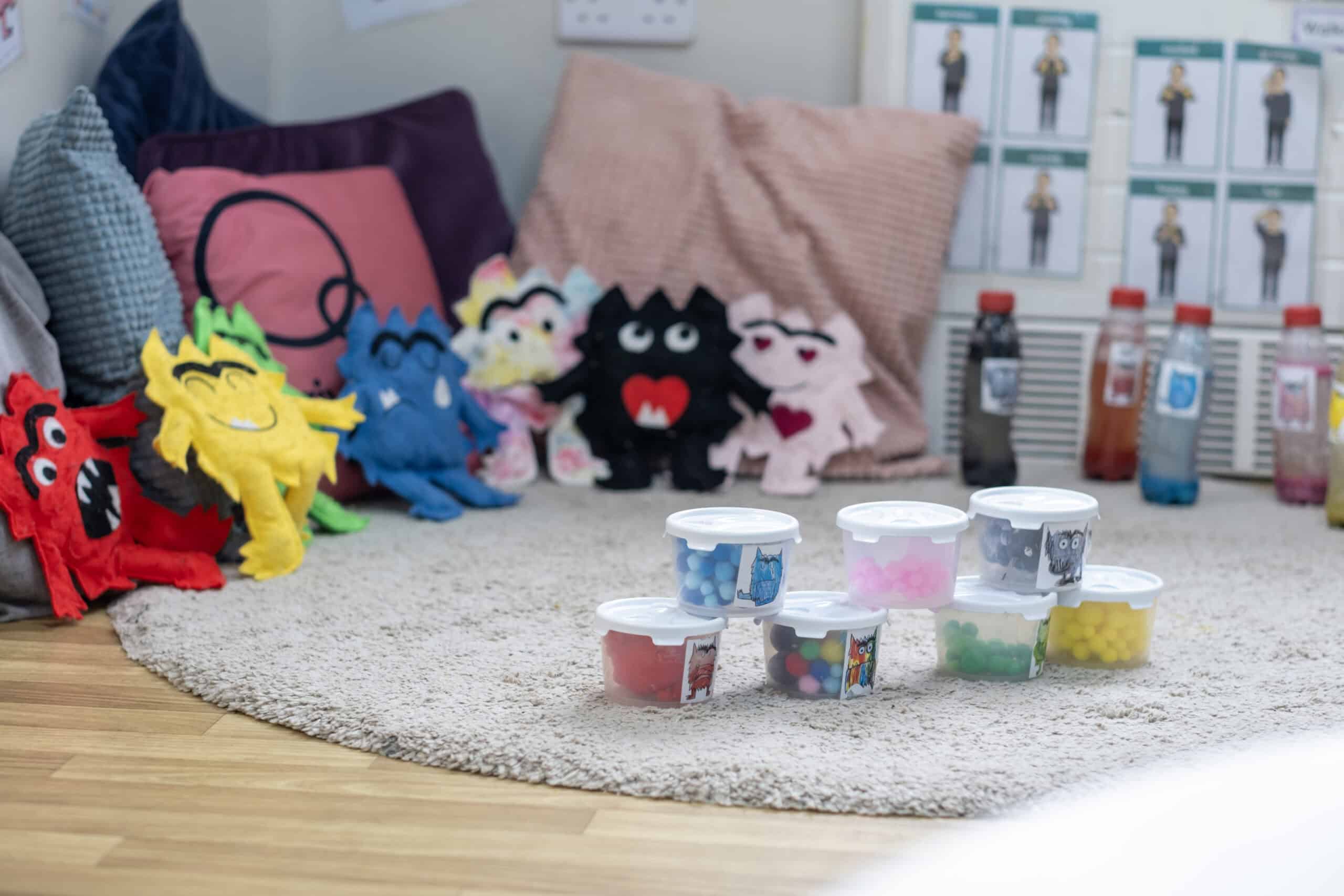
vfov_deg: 16.3
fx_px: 3136
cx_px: 672
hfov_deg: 24.2
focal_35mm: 84
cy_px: 448
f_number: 2.2
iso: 400
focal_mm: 56
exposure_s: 1/100
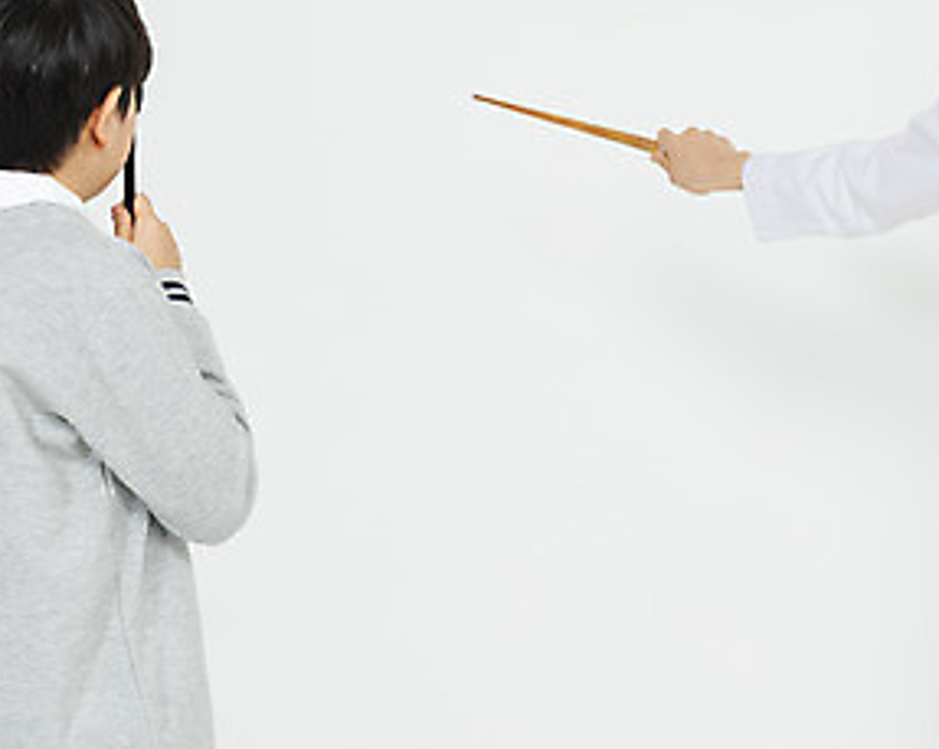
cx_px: 591
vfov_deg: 7.7
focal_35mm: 200
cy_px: 327
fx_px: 5552
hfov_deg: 9.7
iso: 100
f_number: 18
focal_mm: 102
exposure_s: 1/125
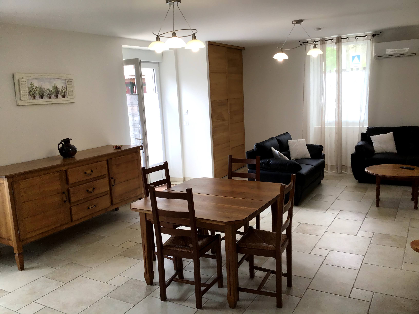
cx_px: 210
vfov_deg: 45.4
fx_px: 375
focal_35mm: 31
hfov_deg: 58.4
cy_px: 157
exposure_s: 1/50
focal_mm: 3.3
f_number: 2.4
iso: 32
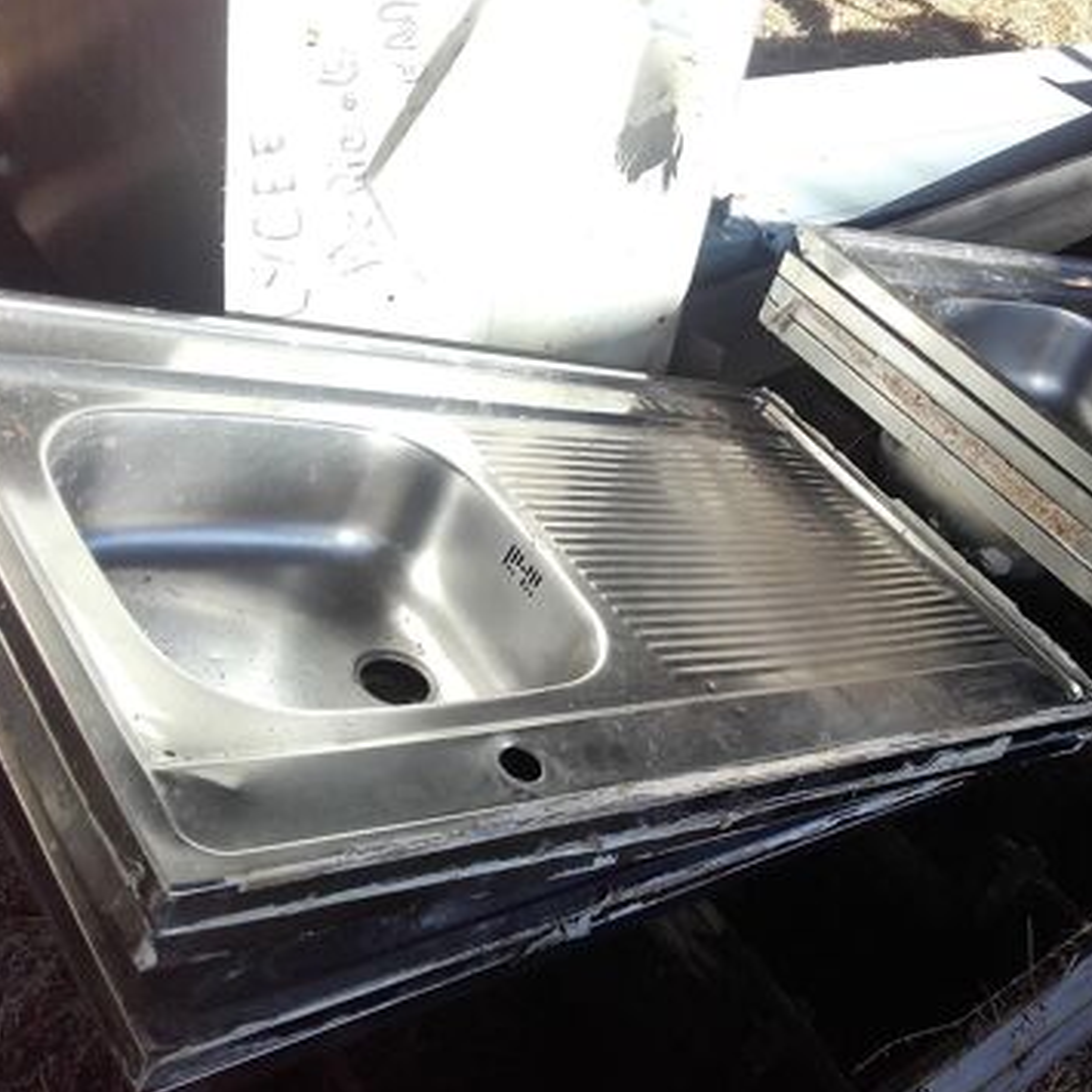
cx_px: 717
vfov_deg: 44.9
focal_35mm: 37
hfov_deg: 44.4
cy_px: 548
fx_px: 1321
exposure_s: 1/344
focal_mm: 3.3
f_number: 2.2
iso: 50
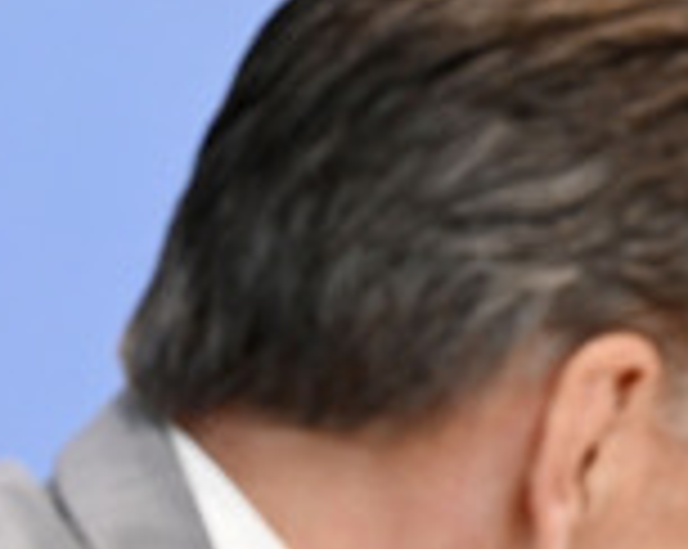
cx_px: 771
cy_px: 540
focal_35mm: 526
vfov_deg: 2.9
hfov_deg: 3.7
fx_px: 10697
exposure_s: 1/400
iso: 4000
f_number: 6.3
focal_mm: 190
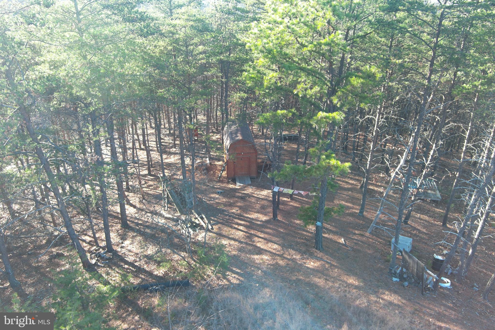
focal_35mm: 29
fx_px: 399
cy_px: 165
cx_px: 248
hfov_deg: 63.7
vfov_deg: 45.0
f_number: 2.8
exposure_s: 1/60.1
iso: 100
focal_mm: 10.57
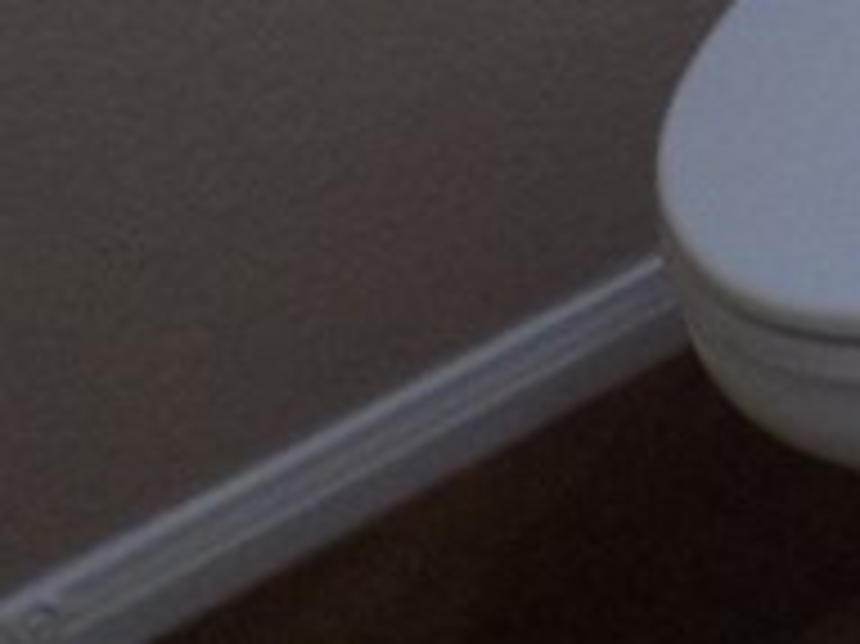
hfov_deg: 12.1
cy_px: -973
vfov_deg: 9.9
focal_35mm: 129
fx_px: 3203
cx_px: 2089
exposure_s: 1/30
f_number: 3.1
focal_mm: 4.3
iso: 140
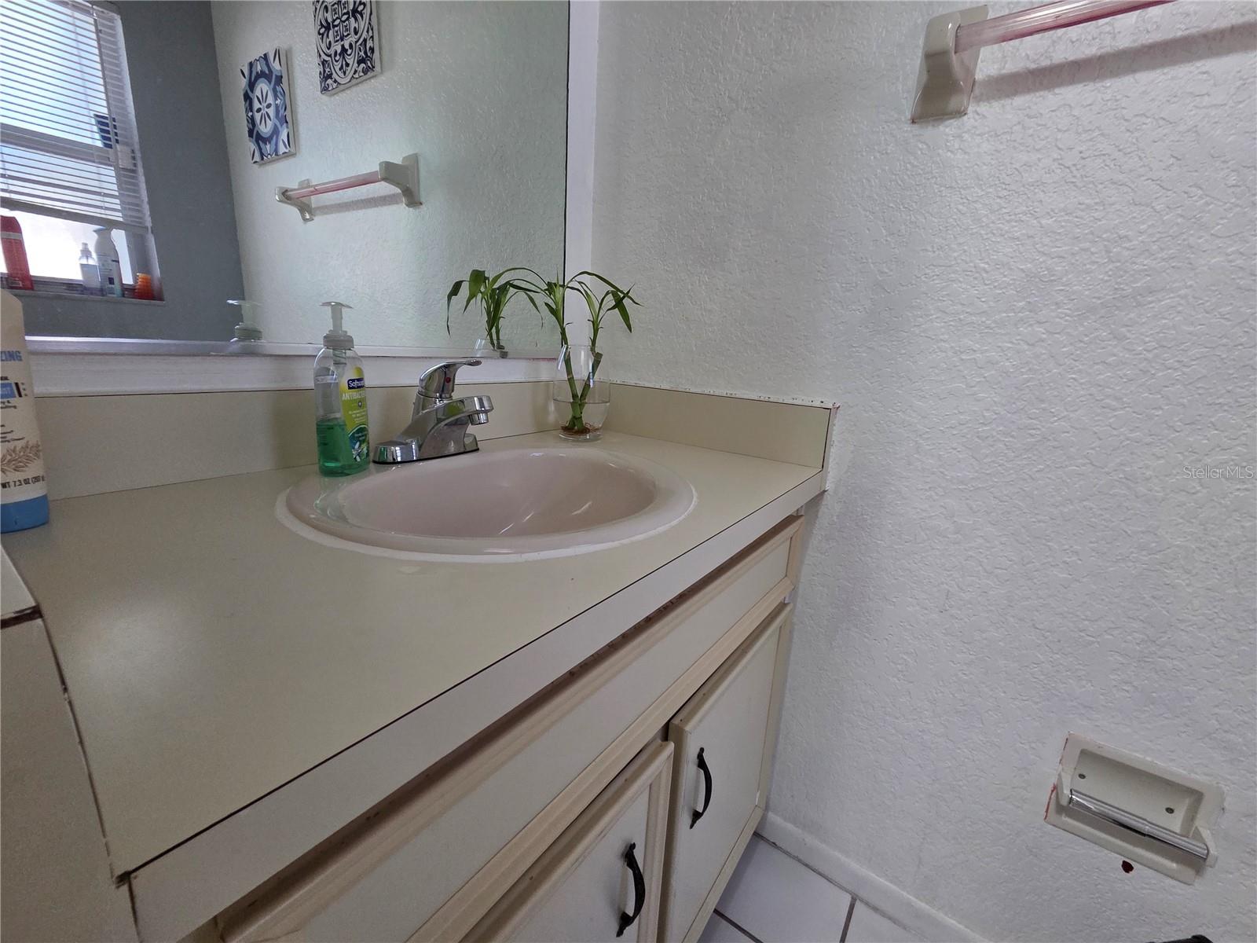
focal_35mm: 13
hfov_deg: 106.2
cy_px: 472
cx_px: 628
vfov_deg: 89.9
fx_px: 472
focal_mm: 2.2
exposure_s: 1/60
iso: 320
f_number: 2.2
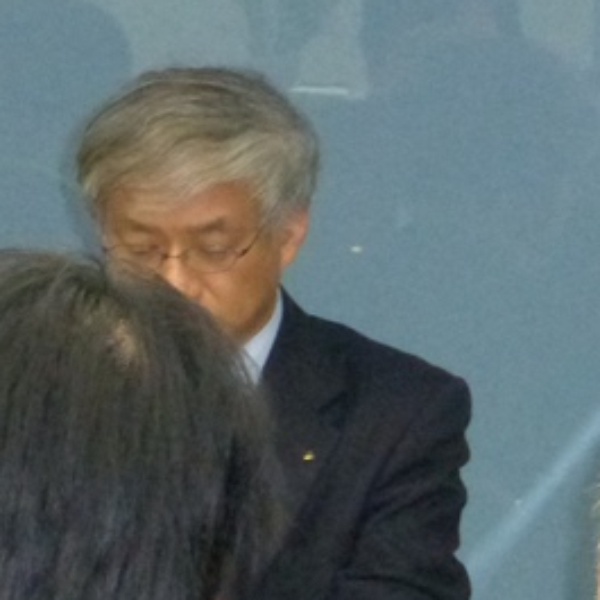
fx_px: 5687
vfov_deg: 6.0
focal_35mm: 290
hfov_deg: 6.0
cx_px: -260
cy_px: 100
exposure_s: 1/60
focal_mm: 14.2
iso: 1000
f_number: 5.1
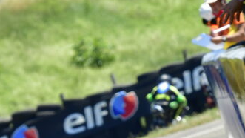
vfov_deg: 1.6
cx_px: 102
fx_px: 5046
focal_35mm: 777
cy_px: 197
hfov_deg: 2.8
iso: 400
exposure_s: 1/1250
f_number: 6.3
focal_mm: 160
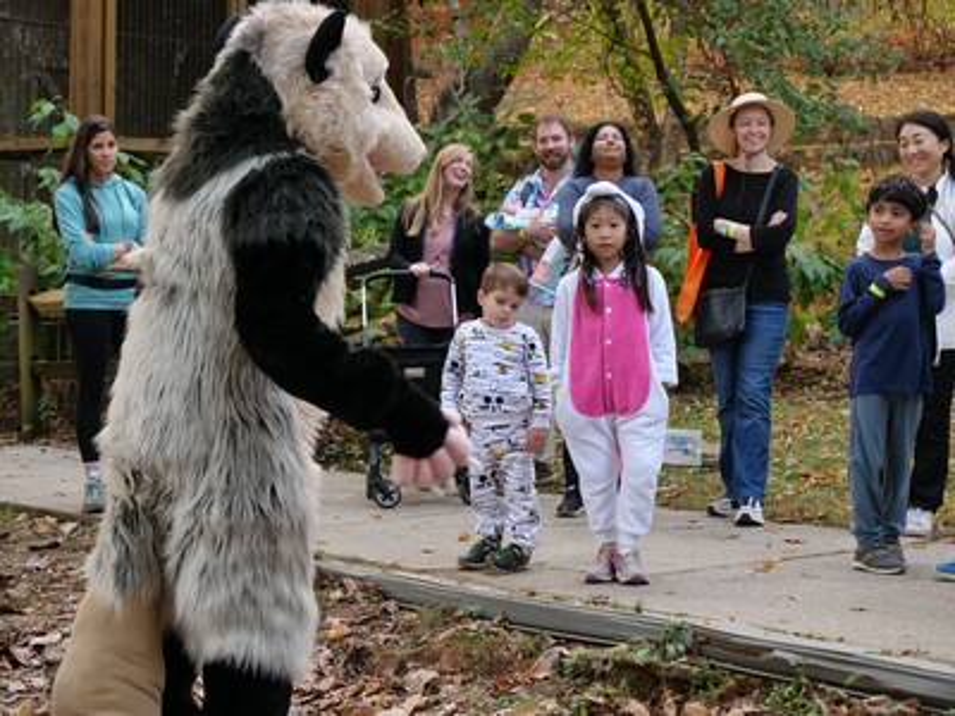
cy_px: 358
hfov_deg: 27.0
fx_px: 1986
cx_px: 478
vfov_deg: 20.4
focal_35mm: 72
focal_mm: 36
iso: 1000
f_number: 5.6
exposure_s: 1/80
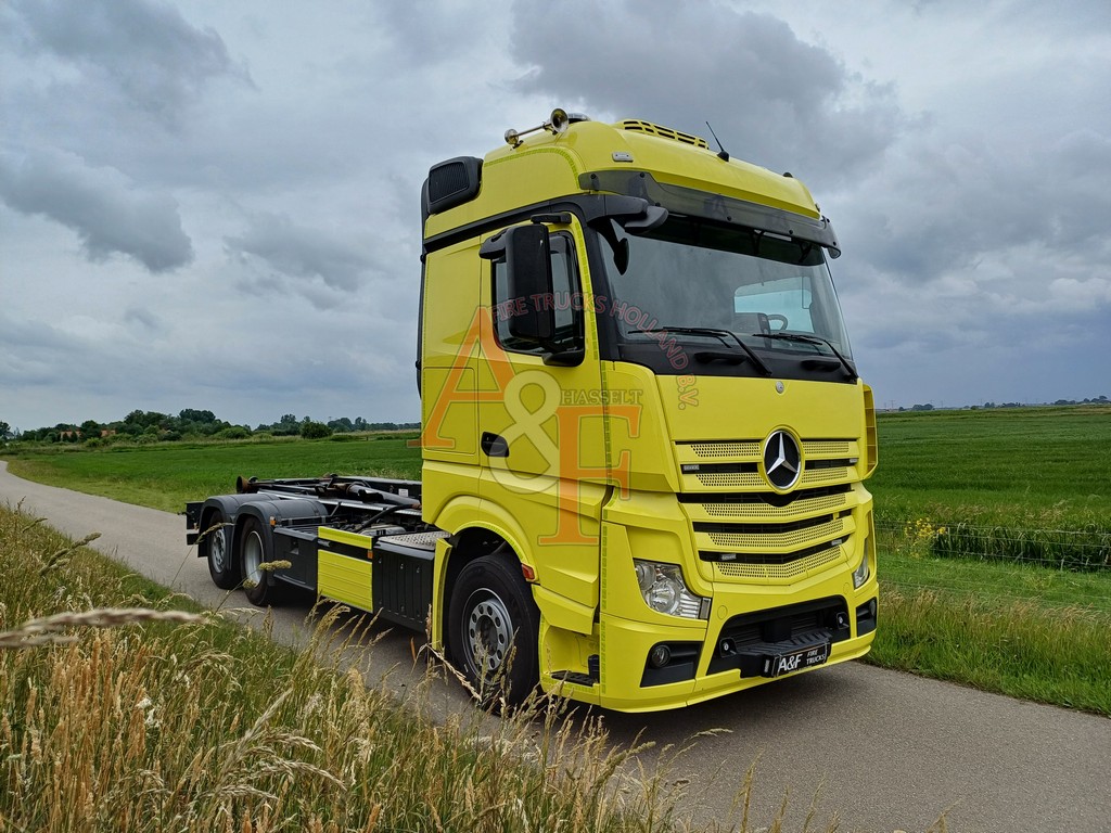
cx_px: 556
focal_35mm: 25
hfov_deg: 69.4
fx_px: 802
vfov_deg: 54.9
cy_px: 416
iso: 50
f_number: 1.8
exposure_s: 1/837
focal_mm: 4.65
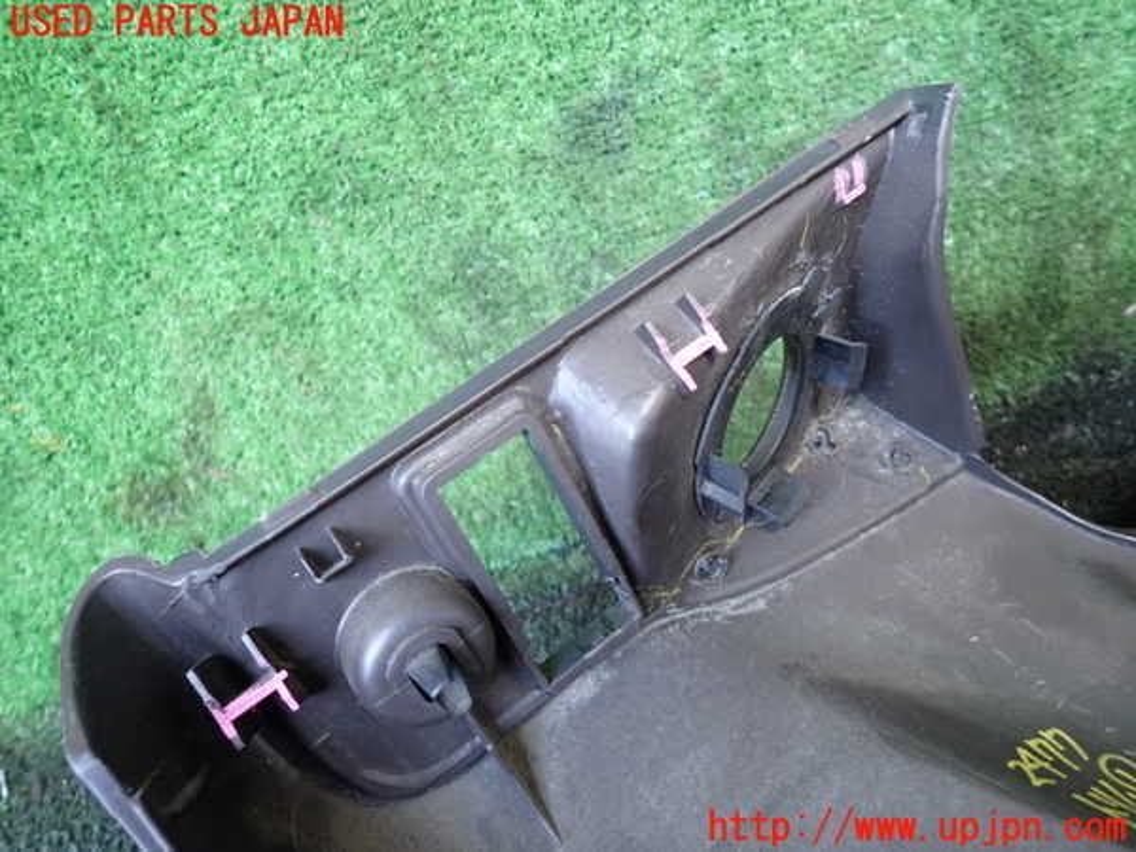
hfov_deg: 69.4
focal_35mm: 25
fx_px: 820
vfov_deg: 54.9
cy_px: 426
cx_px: 568
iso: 200
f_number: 2
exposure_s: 1/30
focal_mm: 4.5
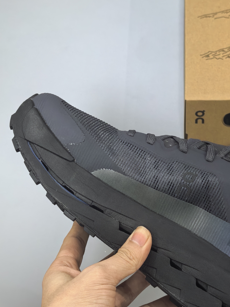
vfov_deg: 26.2
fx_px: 656
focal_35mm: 74
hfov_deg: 19.8
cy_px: 195
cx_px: 154
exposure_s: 1/40
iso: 320
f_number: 2
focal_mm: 5.75
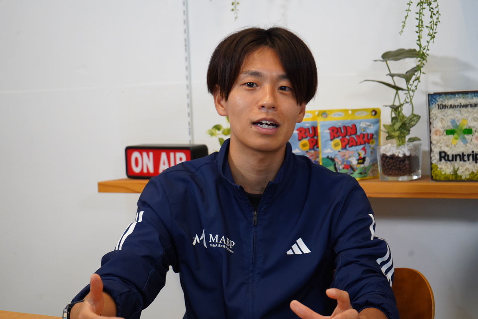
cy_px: 160
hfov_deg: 28.8
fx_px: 929
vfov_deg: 19.5
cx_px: 239
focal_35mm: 70
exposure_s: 1/100
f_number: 5.6
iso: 2500
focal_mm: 70
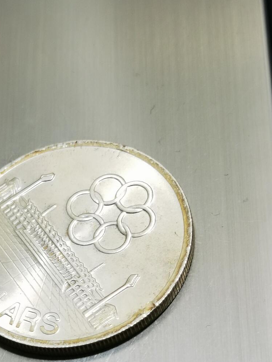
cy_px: 299
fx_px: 1069
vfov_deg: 19.0
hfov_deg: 14.5
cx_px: 83
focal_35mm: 102
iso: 100
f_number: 1.9
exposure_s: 1/100
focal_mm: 6.67
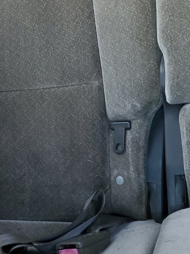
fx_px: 600
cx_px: 212
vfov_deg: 22.5
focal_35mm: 82
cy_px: -26
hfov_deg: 17.4
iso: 89
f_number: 1.5
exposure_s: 1/60.2
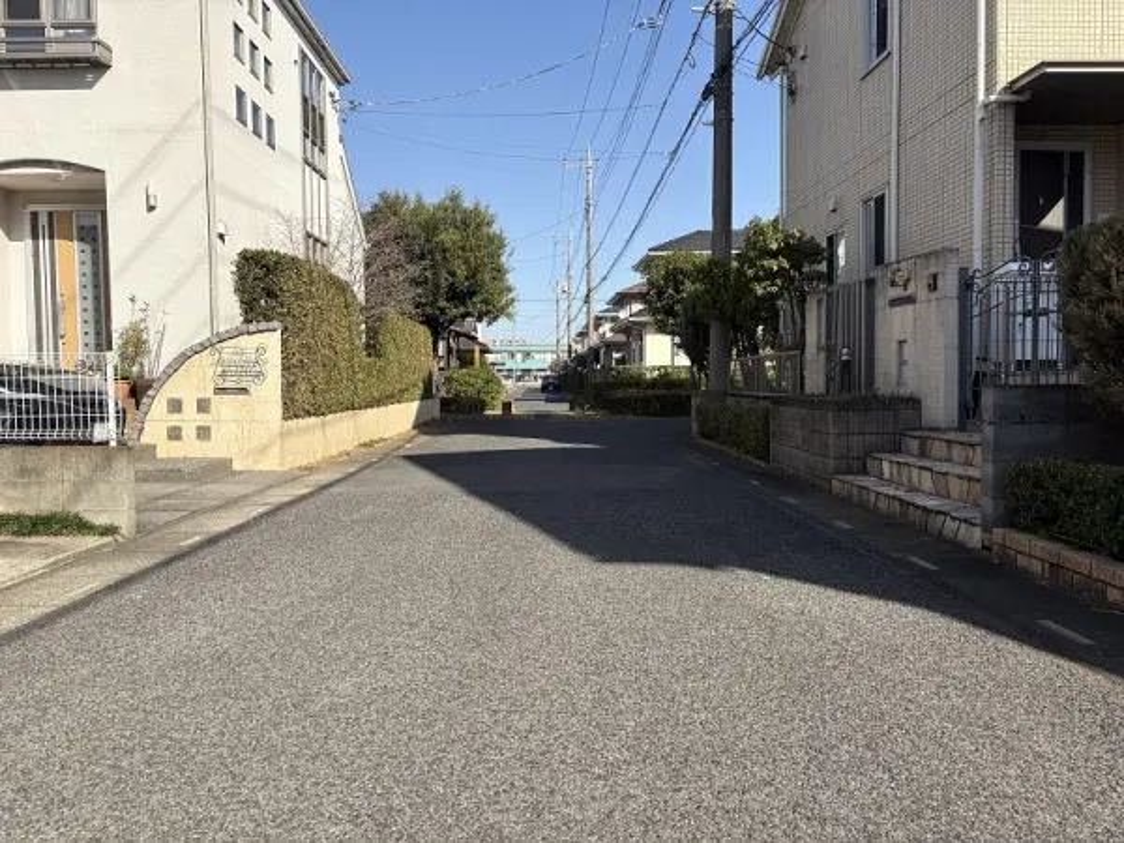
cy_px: 422
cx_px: 562
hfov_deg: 67.3
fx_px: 844
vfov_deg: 53.1
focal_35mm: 26
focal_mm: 5.96
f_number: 1.6
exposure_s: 1/2985
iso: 50
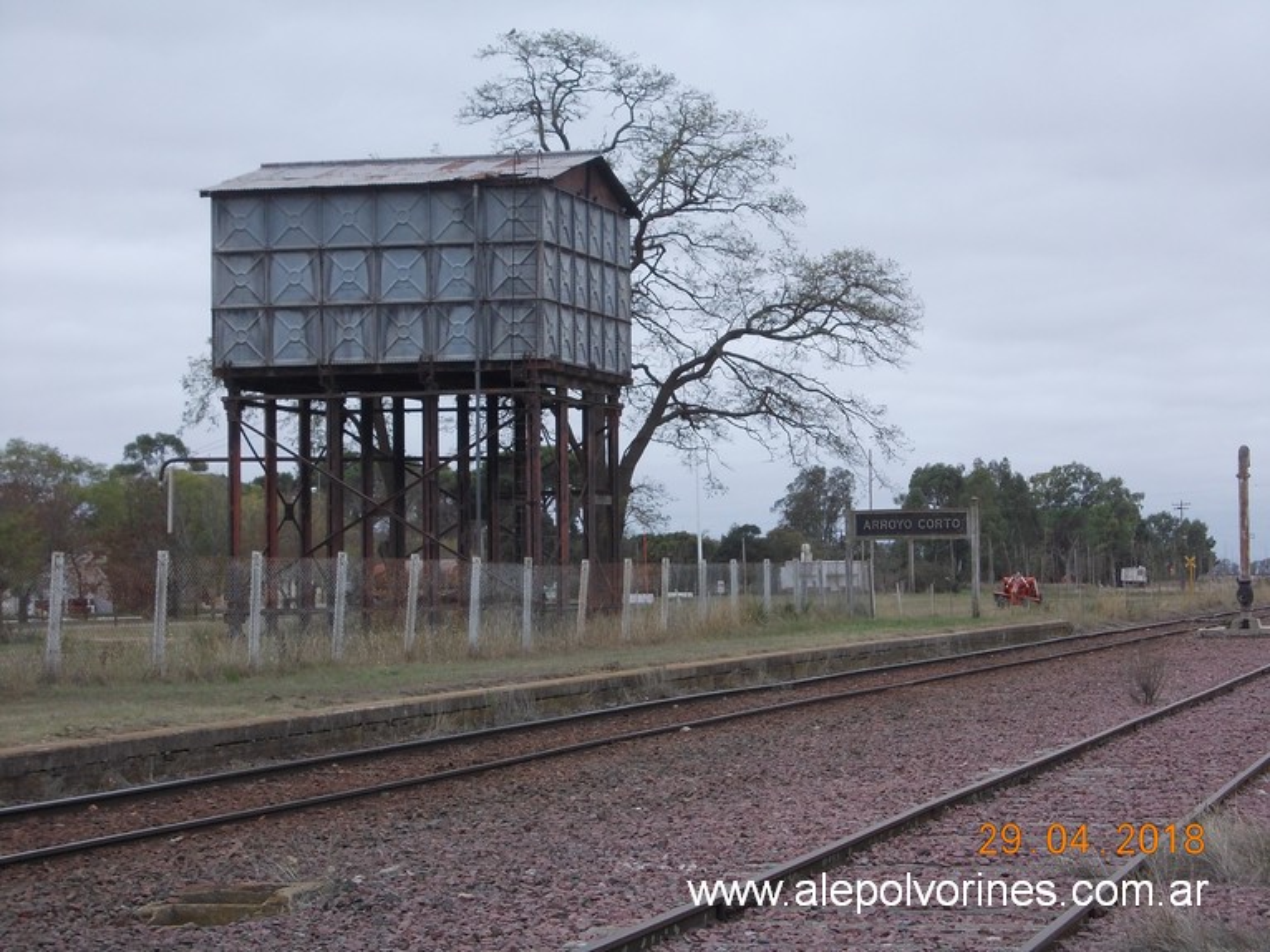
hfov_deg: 20.4
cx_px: 635
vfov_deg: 15.4
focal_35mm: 96
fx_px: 3521
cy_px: 476
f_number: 5.3
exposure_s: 1/125
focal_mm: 13.6
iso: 80
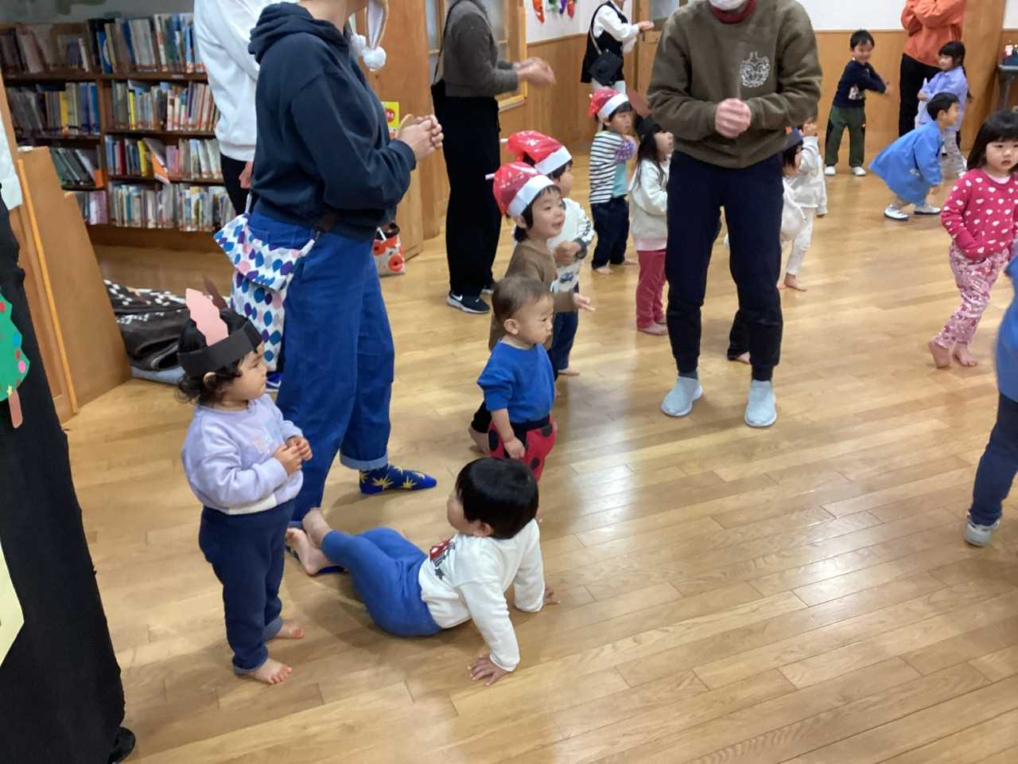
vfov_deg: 45.4
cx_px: 509
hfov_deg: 58.4
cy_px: 382
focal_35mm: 31
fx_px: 912
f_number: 2.4
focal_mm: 3.3
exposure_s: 1/50
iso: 200
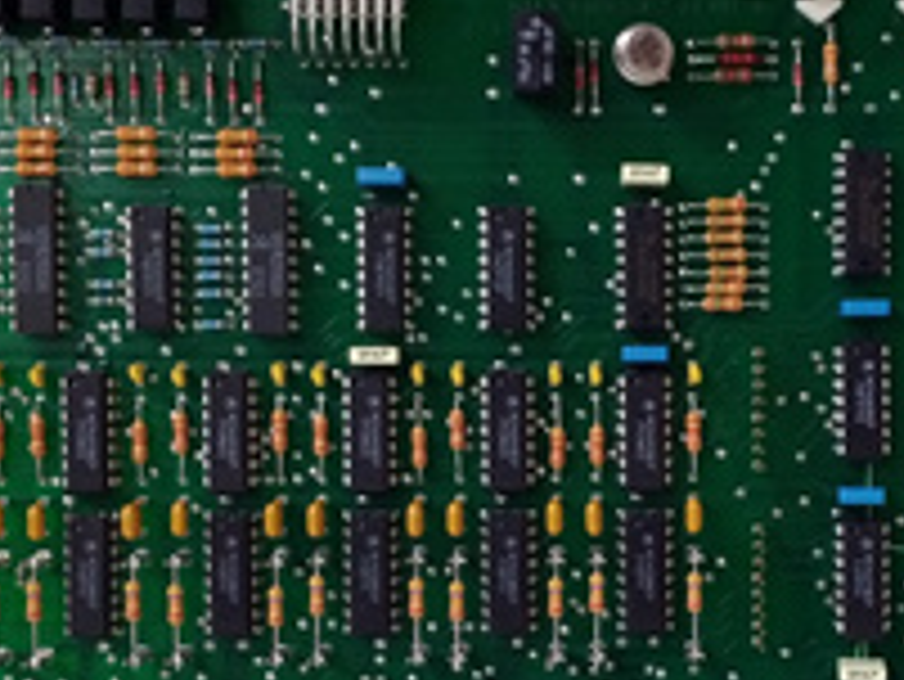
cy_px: 408
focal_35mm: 67
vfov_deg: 21.9
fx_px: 1751
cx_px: 621
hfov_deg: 28.7
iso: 695
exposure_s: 1/33
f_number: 2
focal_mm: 3.79
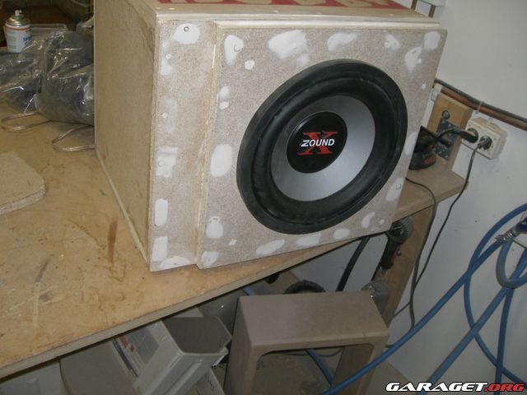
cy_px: 198
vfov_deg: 37.7
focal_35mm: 38
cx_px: 264
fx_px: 579
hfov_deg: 49.0
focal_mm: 6.2
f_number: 2.7
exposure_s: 1/60
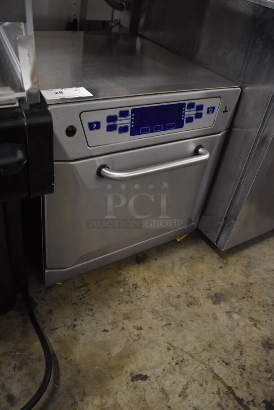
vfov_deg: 61.9
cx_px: 137
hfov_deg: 43.7
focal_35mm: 30
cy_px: 205
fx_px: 342
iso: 2200
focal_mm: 20
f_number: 3.5
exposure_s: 1/30
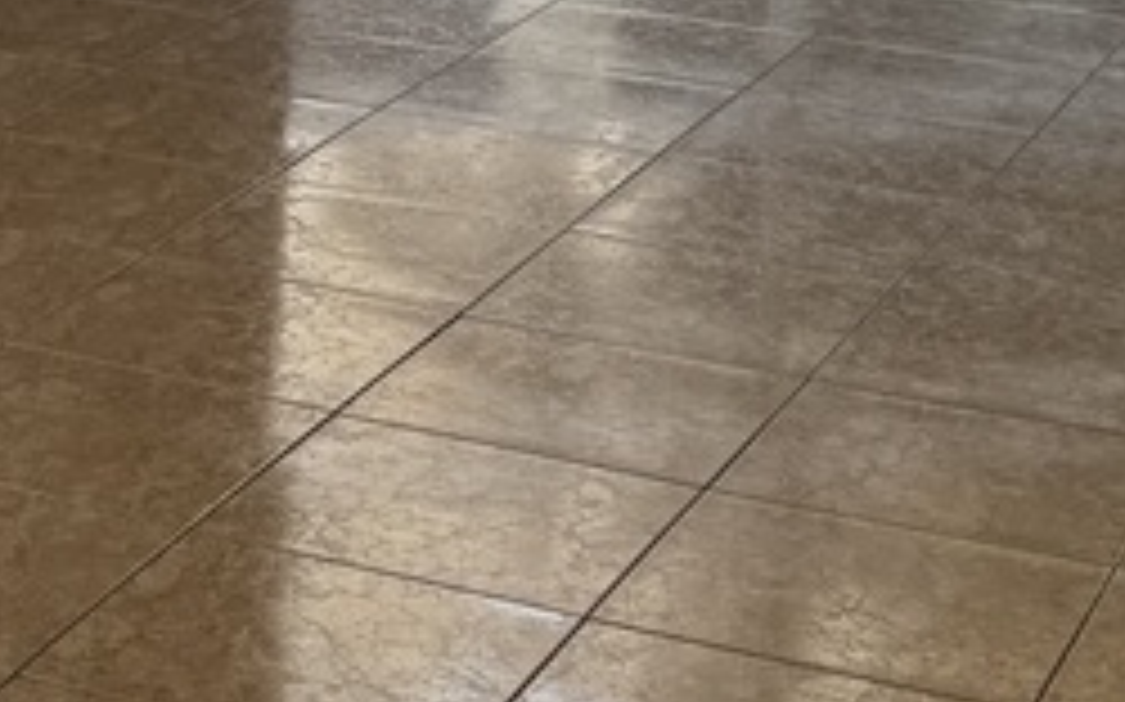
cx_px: -270
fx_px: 3739
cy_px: -459
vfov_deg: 10.3
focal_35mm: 122
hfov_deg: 16.3
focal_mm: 6.76
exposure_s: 1/1026
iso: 80
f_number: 1.78
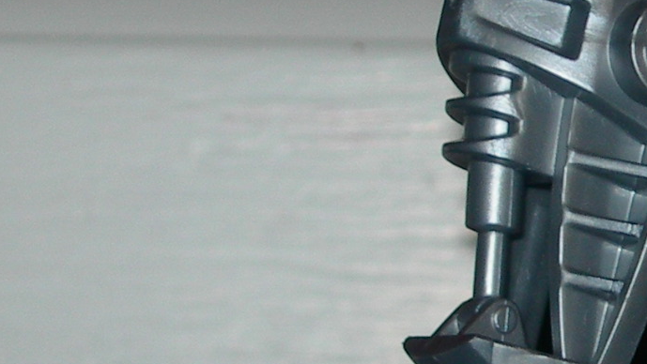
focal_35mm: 295
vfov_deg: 4.1
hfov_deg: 7.3
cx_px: 657
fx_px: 5062
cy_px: 247
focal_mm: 14.9
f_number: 3.7
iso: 50
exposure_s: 1/60.1
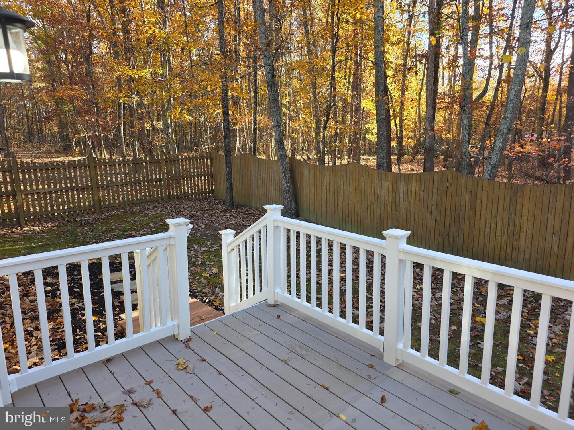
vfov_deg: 58.9
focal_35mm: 23
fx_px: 381
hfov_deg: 73.9
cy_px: 215
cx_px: 287
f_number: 1.7
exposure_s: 1/120
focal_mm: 6.3
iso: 25
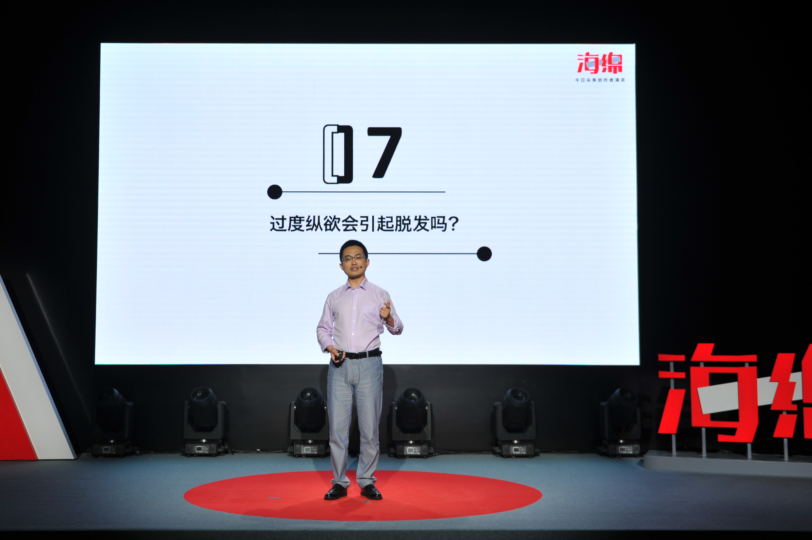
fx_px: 1104
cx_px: 376
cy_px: 260
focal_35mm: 49
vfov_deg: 27.5
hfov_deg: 40.3
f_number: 2.8
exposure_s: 1/100
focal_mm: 38
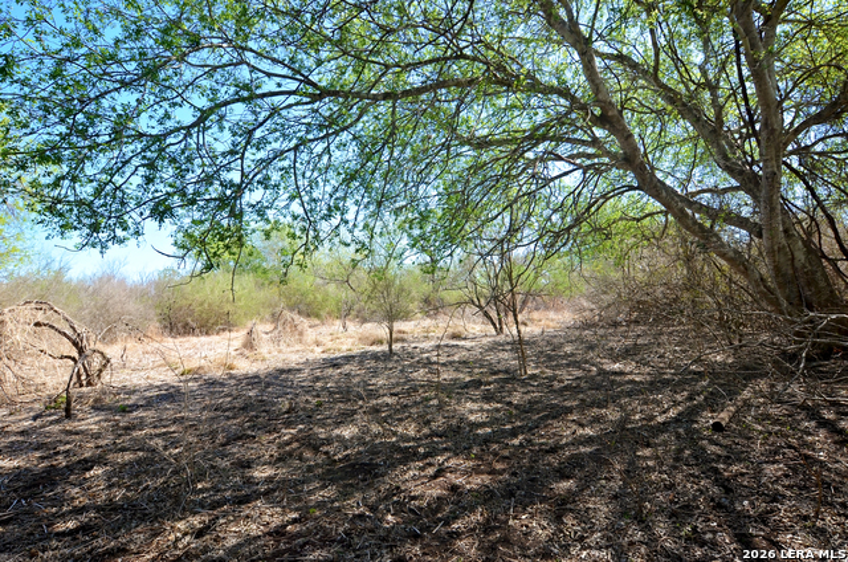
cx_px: 424
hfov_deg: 90.1
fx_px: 423
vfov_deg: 67.2
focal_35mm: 18
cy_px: 281
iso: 320
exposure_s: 1/320
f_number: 9
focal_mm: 12
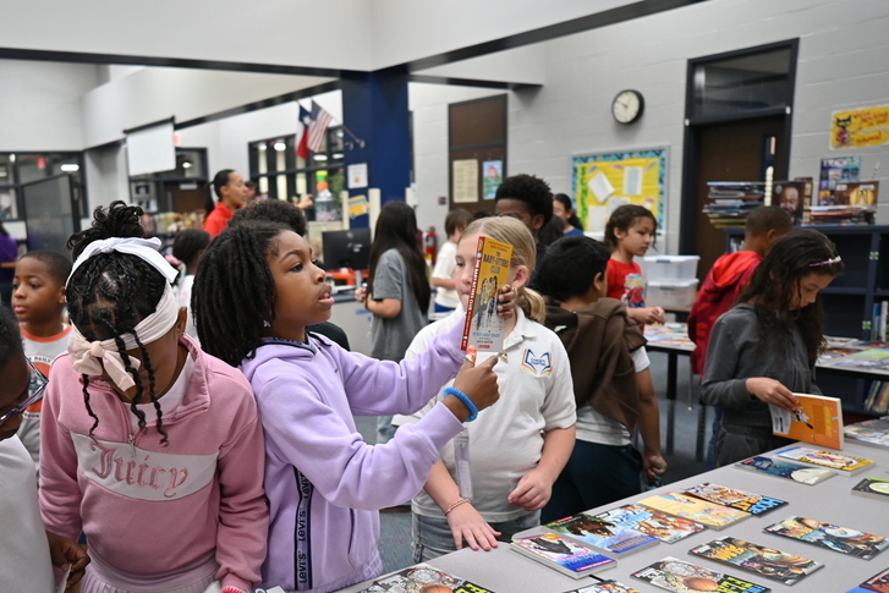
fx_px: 783
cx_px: 290
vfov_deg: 41.0
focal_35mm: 32
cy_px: 389
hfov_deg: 57.7
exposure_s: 1/125
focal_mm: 15
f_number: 1.7
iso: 320
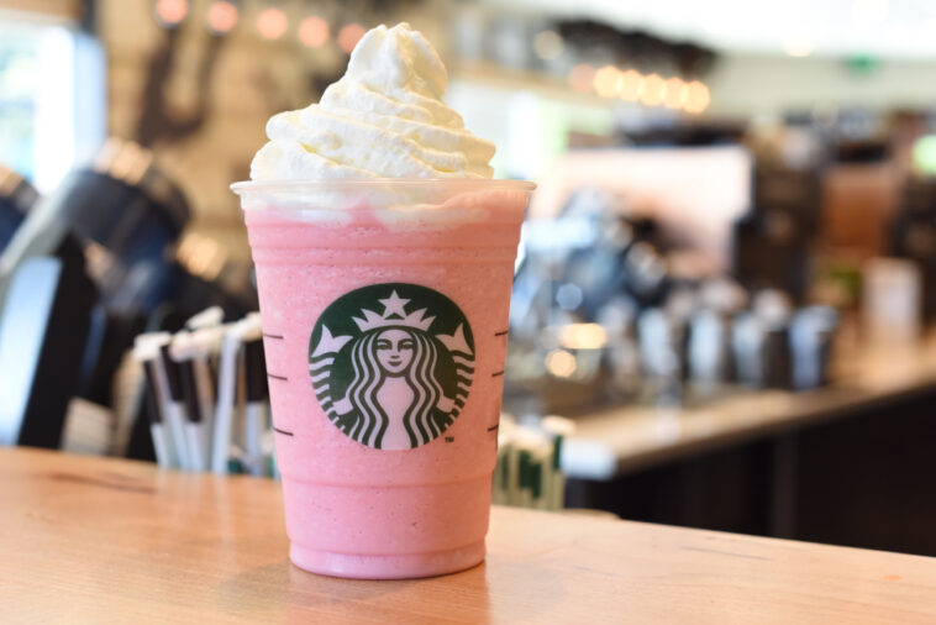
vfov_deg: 27.0
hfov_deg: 39.6
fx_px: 1300
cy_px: 312
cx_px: 468
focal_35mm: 50
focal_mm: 50
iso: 1600
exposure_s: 1/125
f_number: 5.6
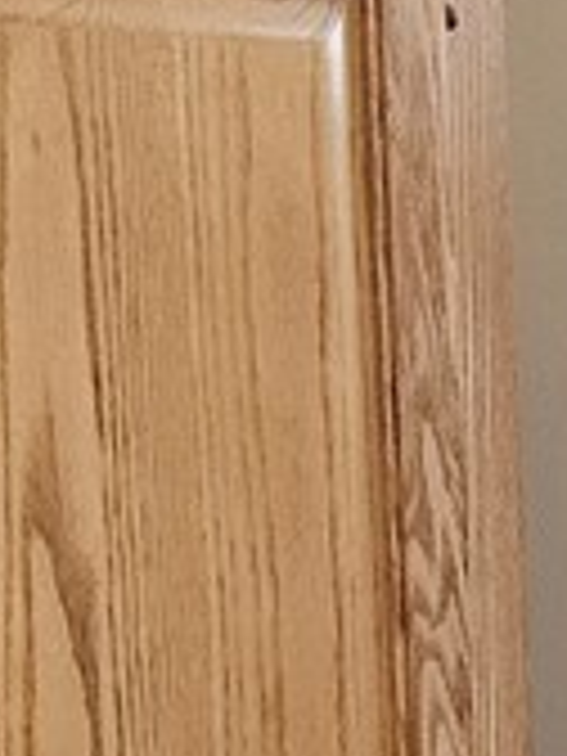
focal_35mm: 140
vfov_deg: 13.5
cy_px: 1044
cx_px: 441
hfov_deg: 10.6
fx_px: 3058
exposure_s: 1/170
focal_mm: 5.4
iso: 500
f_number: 1.8
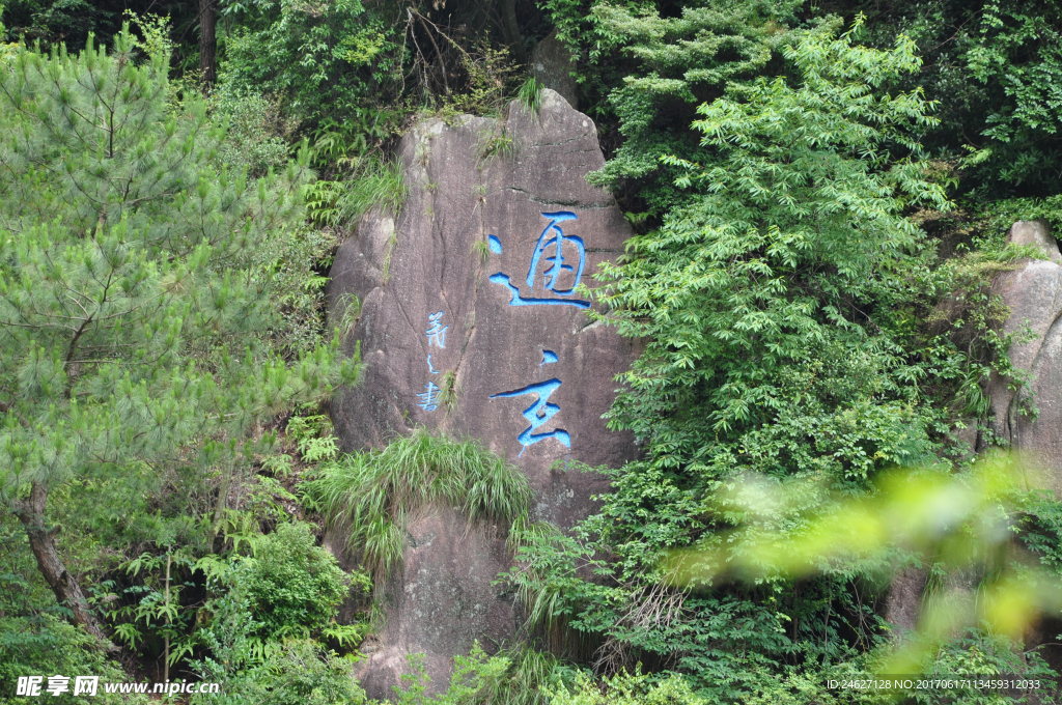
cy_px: 352
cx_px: 531
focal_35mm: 158
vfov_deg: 8.7
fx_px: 4640
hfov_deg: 13.1
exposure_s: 1/60
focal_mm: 105
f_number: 8
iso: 200
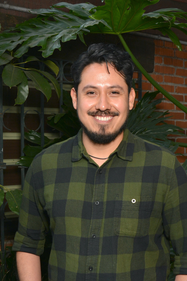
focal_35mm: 68
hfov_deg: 20.0
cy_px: 157
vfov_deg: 29.6
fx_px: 529
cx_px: 106
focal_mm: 34
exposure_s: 1/100
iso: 640
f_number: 9
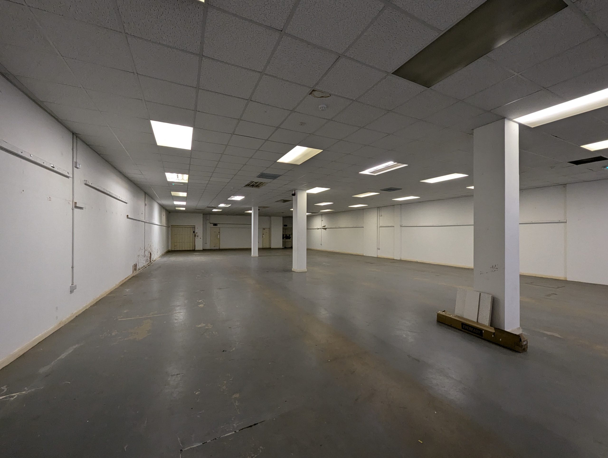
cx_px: 304
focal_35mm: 13
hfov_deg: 106.1
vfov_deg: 90.1
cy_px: 229
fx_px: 229
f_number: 2.2
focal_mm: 1.95
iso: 174
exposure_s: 1/100
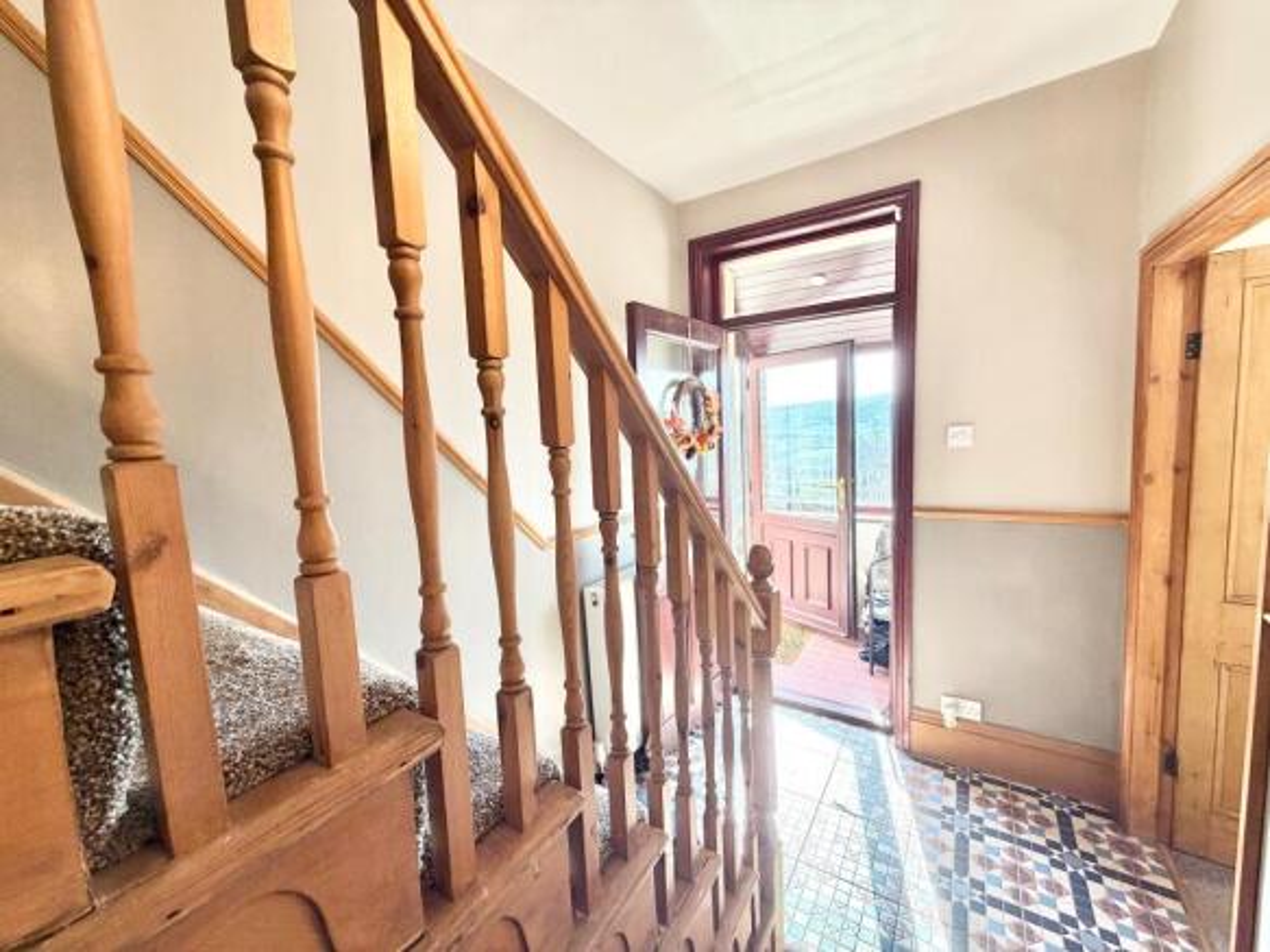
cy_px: 476
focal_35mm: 14
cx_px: 635
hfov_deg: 102.1
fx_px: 514
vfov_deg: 85.7
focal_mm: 2.22
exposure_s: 1/121
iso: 160
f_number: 2.2
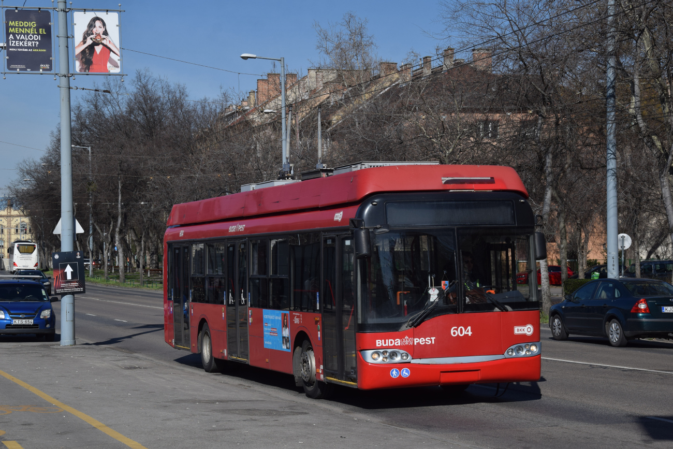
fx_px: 1458
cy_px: 224
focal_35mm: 78
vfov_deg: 17.5
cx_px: 336
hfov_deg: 26.0
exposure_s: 1/1000
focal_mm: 52
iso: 200
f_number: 6.3
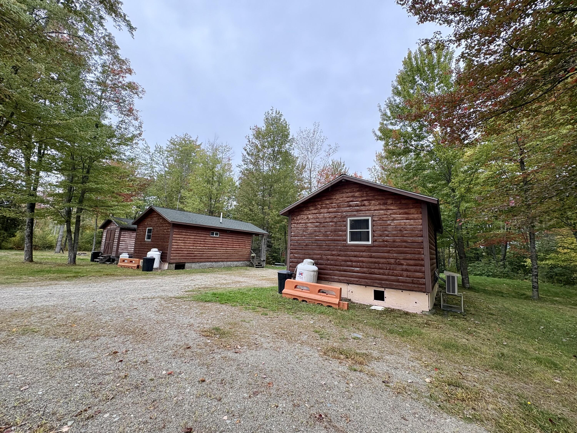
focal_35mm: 14
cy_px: 216
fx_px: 233
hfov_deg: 102.1
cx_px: 288
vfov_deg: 85.7
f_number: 2.2
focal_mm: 2.22
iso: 64
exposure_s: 1/518
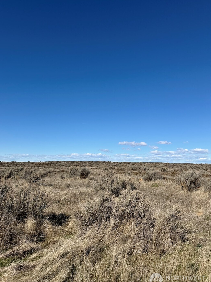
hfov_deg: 54.9
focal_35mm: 25
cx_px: 102
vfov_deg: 69.4
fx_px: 203
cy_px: 142
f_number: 1.78
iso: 80
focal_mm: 6.76
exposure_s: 1/7353
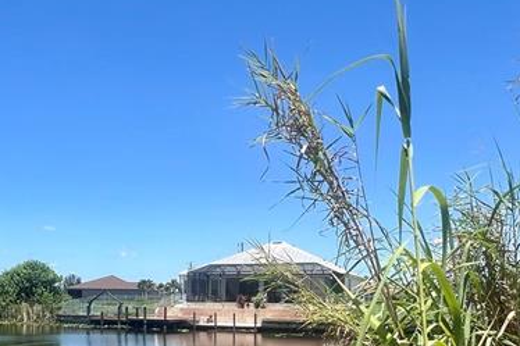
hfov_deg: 50.8
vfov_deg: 34.4
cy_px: 293
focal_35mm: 37
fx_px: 534
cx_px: 167
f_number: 1.8
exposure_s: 1/1393
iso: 32
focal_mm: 1.57
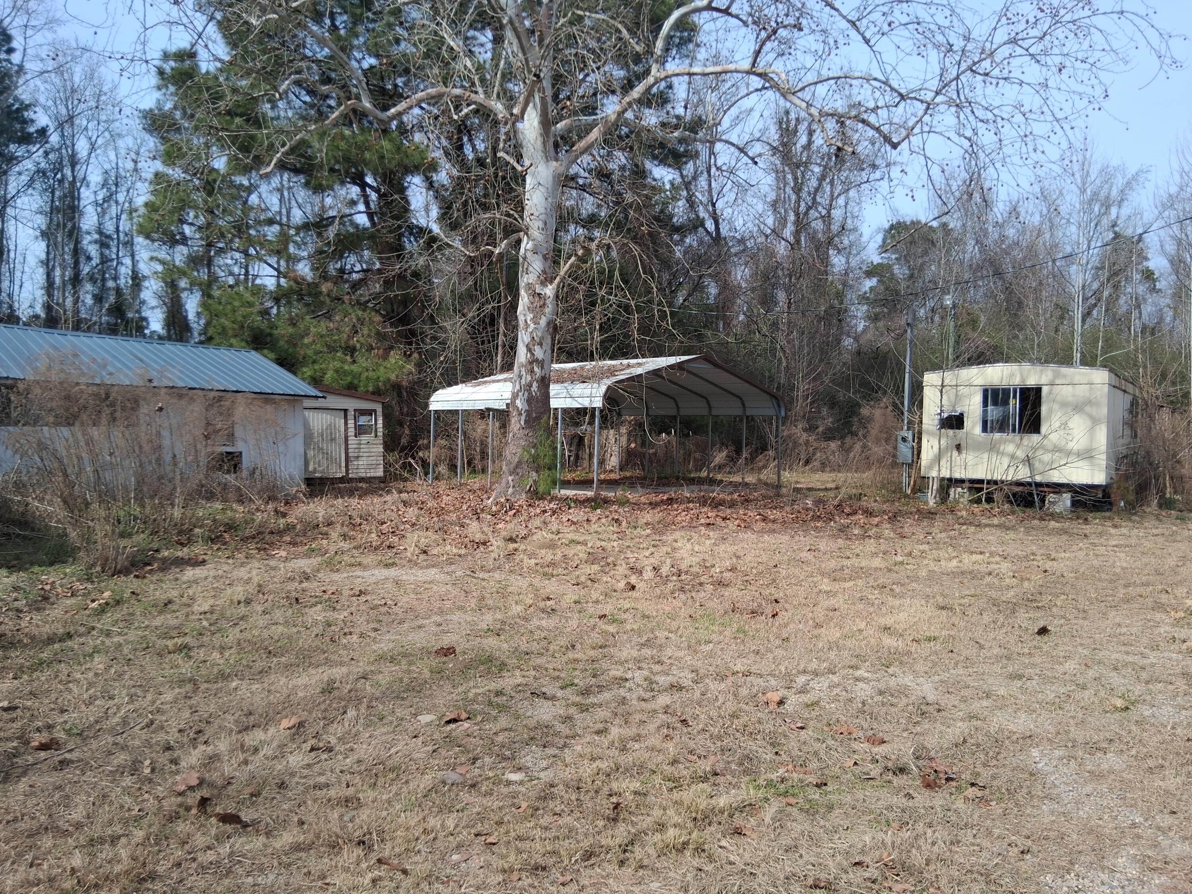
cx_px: 596
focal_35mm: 26
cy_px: 447
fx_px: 895
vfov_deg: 53.1
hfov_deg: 67.3
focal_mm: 3.98
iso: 25
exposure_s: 1/526
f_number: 1.8
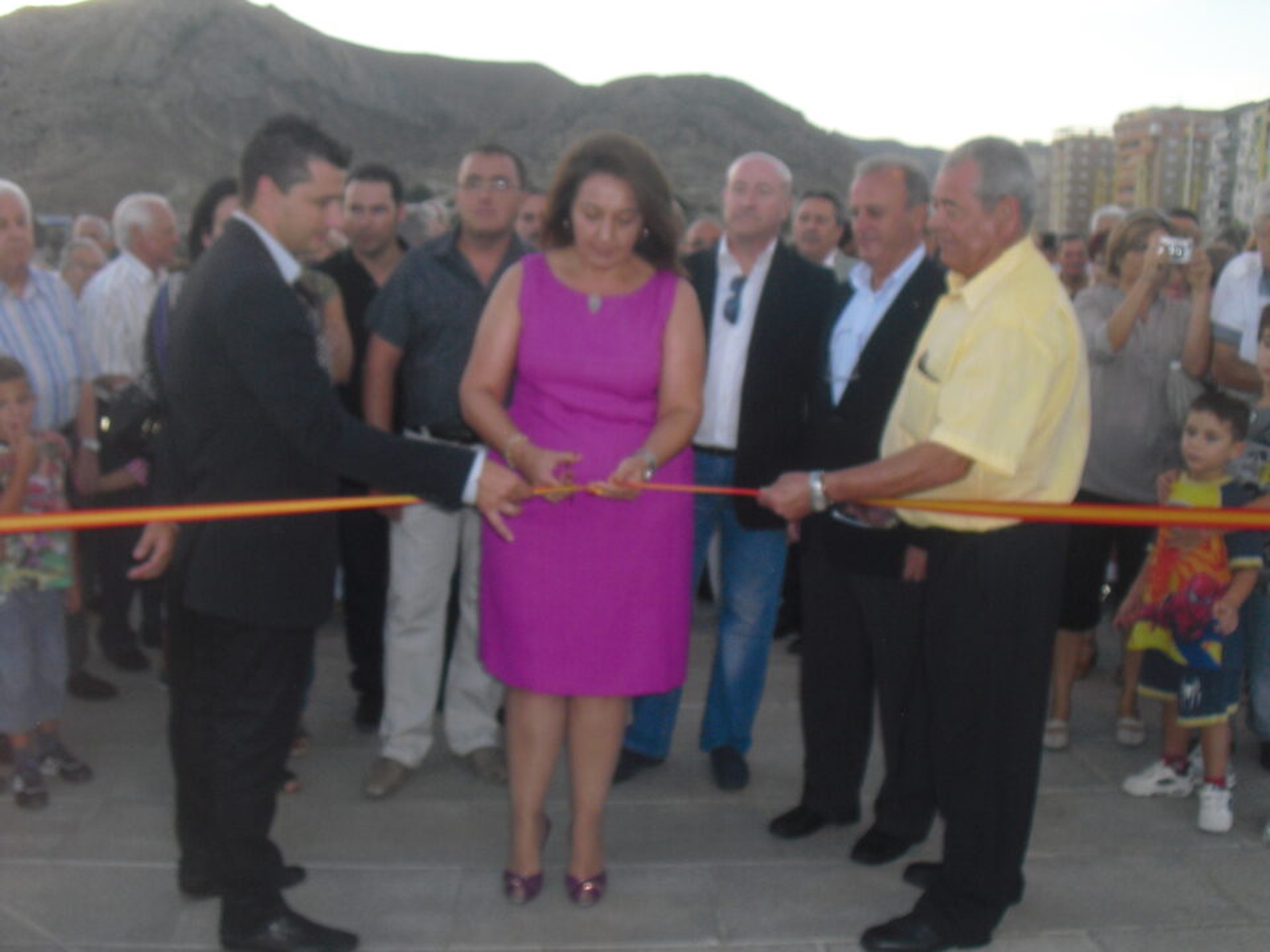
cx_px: 635
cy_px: 476
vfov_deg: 39.7
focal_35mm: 36
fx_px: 1321
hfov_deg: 51.4
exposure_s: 1/125
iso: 200
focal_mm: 6.3
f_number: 3.1
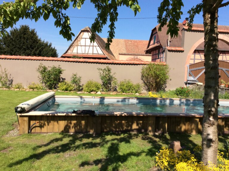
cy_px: 86
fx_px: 211
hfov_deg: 56.9
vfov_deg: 44.1
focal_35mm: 32
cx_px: 114
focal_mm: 3.3
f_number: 2.4
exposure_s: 1/1300
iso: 32
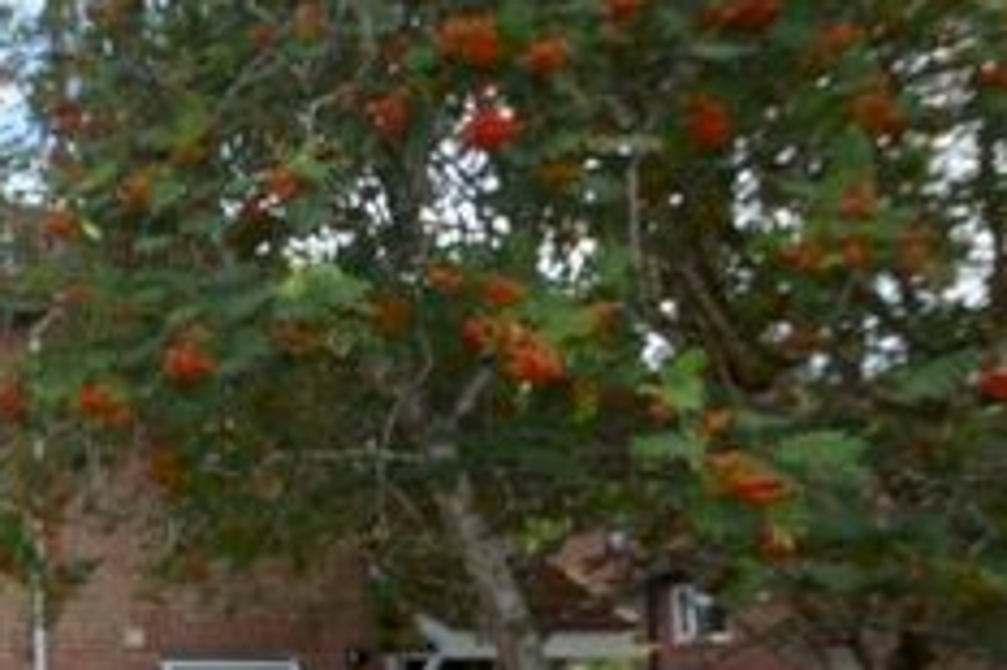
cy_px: 545
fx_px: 1258
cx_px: -134
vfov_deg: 29.1
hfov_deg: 36.1
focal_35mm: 45
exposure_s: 1/200
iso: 100
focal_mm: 10
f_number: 5
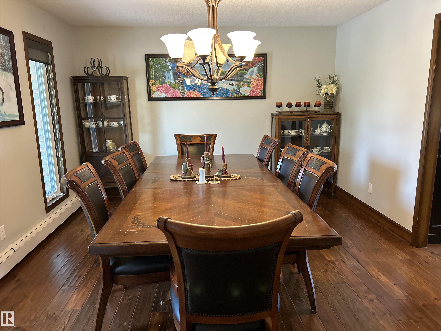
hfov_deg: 67.3
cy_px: 166
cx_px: 220
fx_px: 331
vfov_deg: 53.1
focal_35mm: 26
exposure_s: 1/60
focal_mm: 5.7
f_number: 1.5
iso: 250
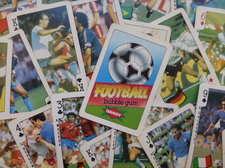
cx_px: 112
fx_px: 156
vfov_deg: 56.8
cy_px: 84
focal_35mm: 24
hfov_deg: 71.6
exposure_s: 1/80
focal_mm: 4.3
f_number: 3.3
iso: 100
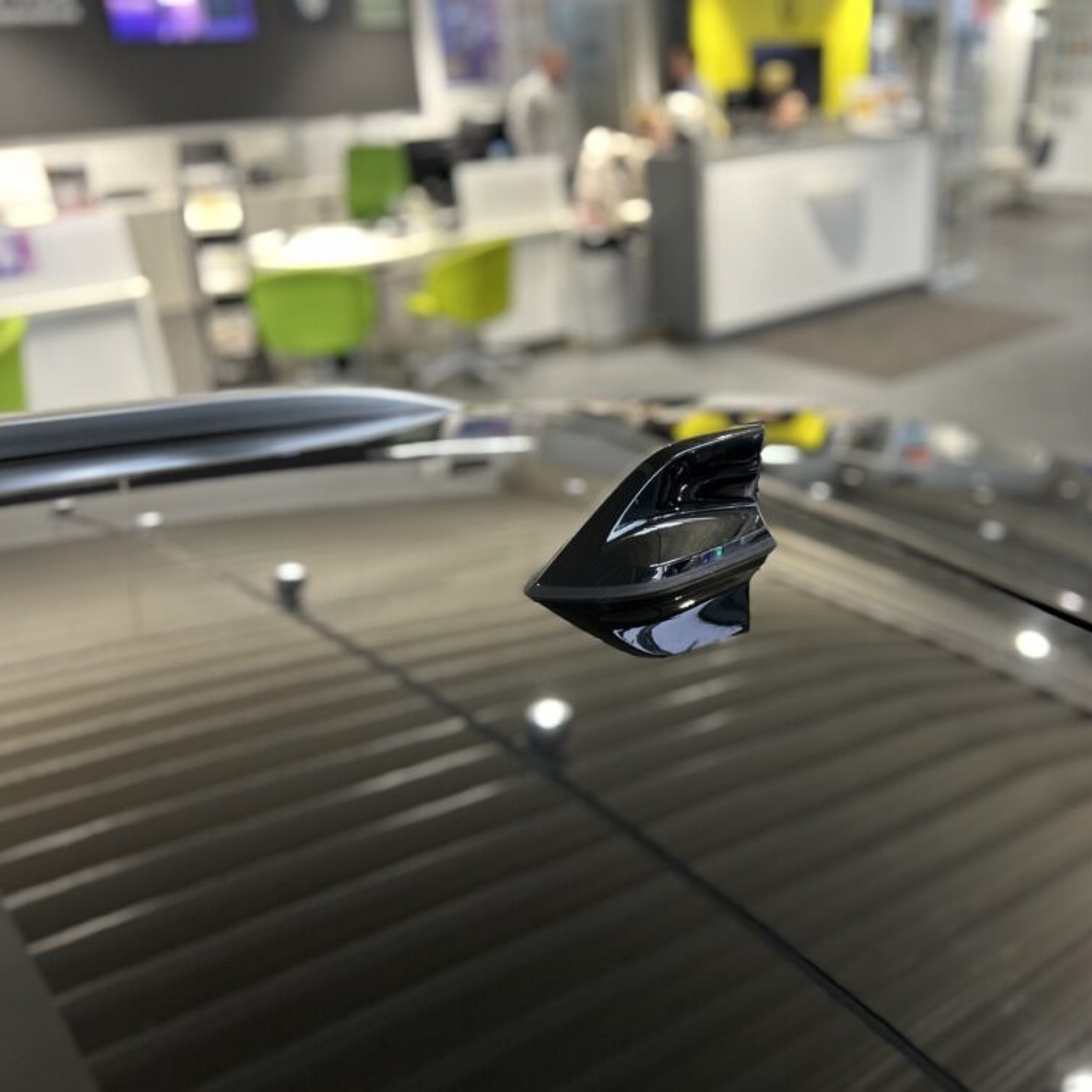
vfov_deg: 52.5
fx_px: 1106
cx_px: 704
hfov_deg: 51.8
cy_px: 545
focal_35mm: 31
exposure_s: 1/50
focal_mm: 5.7
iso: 200
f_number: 1.5
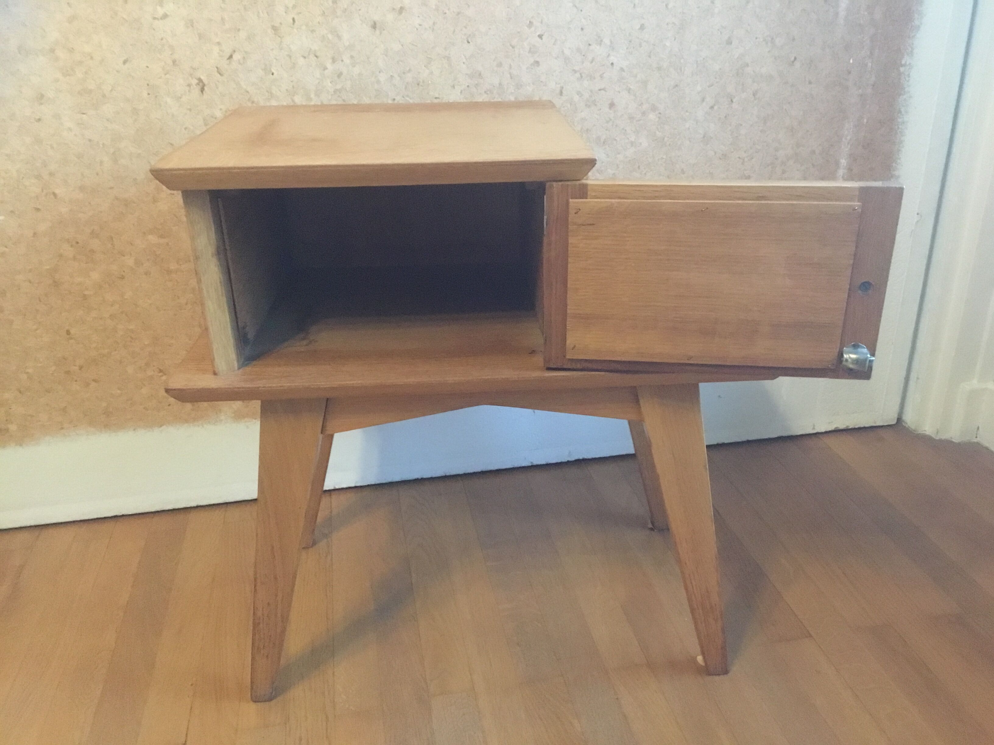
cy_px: 372
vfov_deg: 45.4
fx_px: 890
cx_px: 497
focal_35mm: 31
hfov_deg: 58.4
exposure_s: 1/17
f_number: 2.4
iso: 640
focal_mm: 3.3
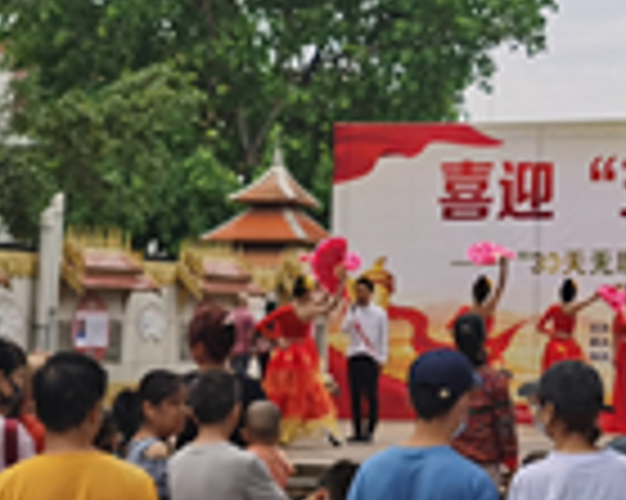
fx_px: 2111
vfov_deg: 13.3
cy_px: 0
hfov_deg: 16.5
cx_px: 612
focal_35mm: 114
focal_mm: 5.56
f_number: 1.6
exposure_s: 1/2273
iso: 50
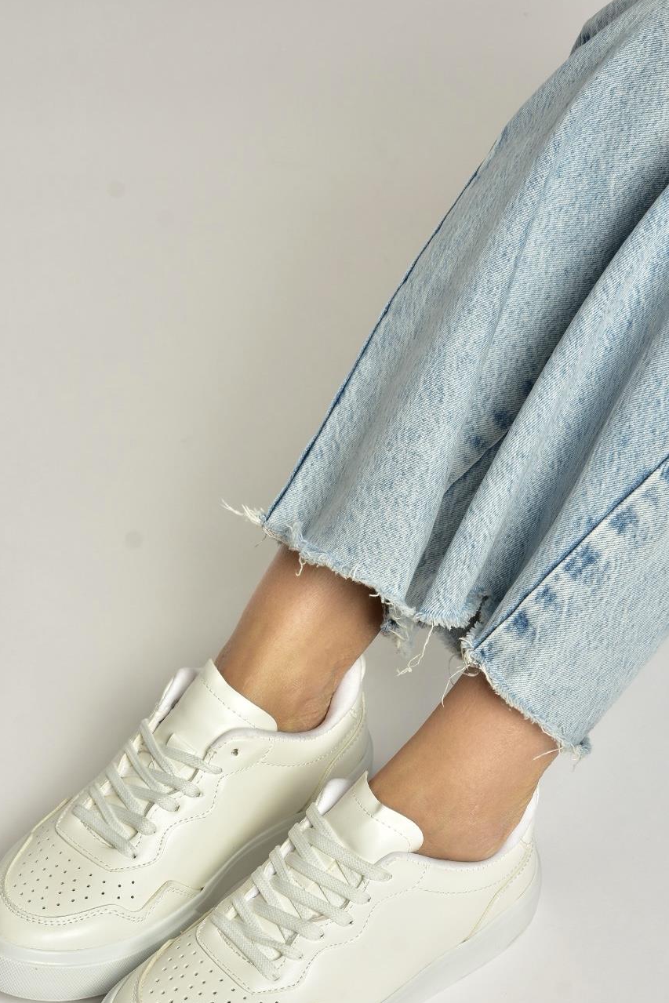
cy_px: 618
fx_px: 3706
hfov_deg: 10.3
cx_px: 278
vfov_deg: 15.4
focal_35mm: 133
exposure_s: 1/125
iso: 100
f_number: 8
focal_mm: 70
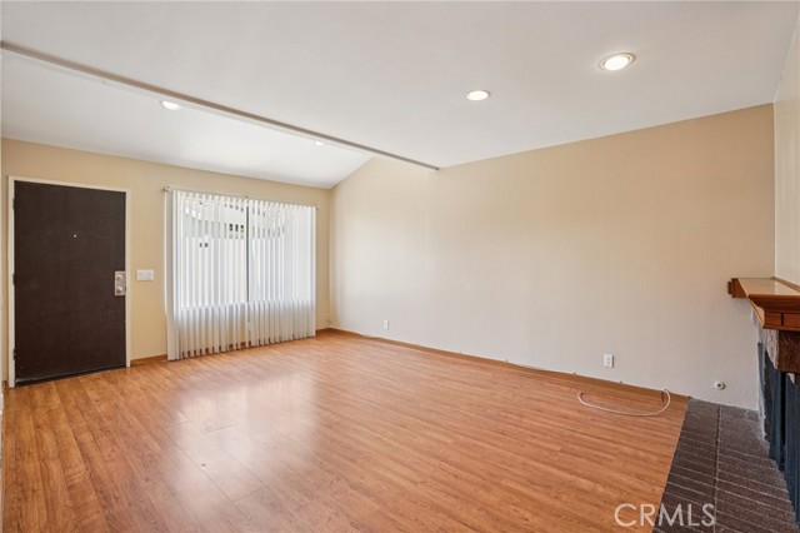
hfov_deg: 96.8
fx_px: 355
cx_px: 400
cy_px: 266
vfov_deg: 73.7
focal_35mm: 16
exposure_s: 1/25
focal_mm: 16
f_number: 8
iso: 400
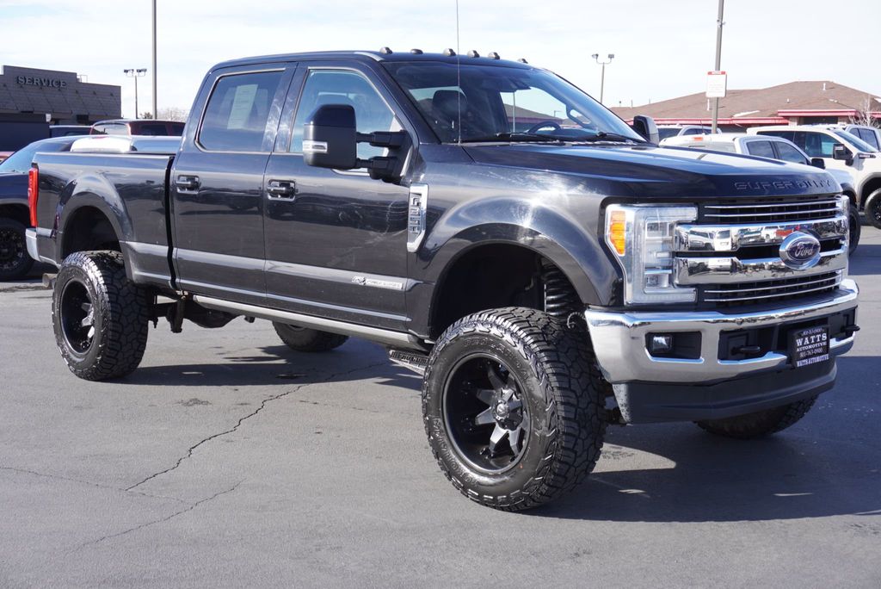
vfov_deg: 29.0
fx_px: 1139
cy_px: 294
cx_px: 440
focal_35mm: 46
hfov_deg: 42.3
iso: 100
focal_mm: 31
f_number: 7.1
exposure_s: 1/125
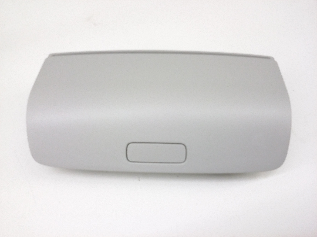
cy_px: 118
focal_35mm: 32
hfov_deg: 56.8
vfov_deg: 44.2
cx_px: 158
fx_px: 293
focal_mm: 3.4
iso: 160
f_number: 2.4
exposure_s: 1/15
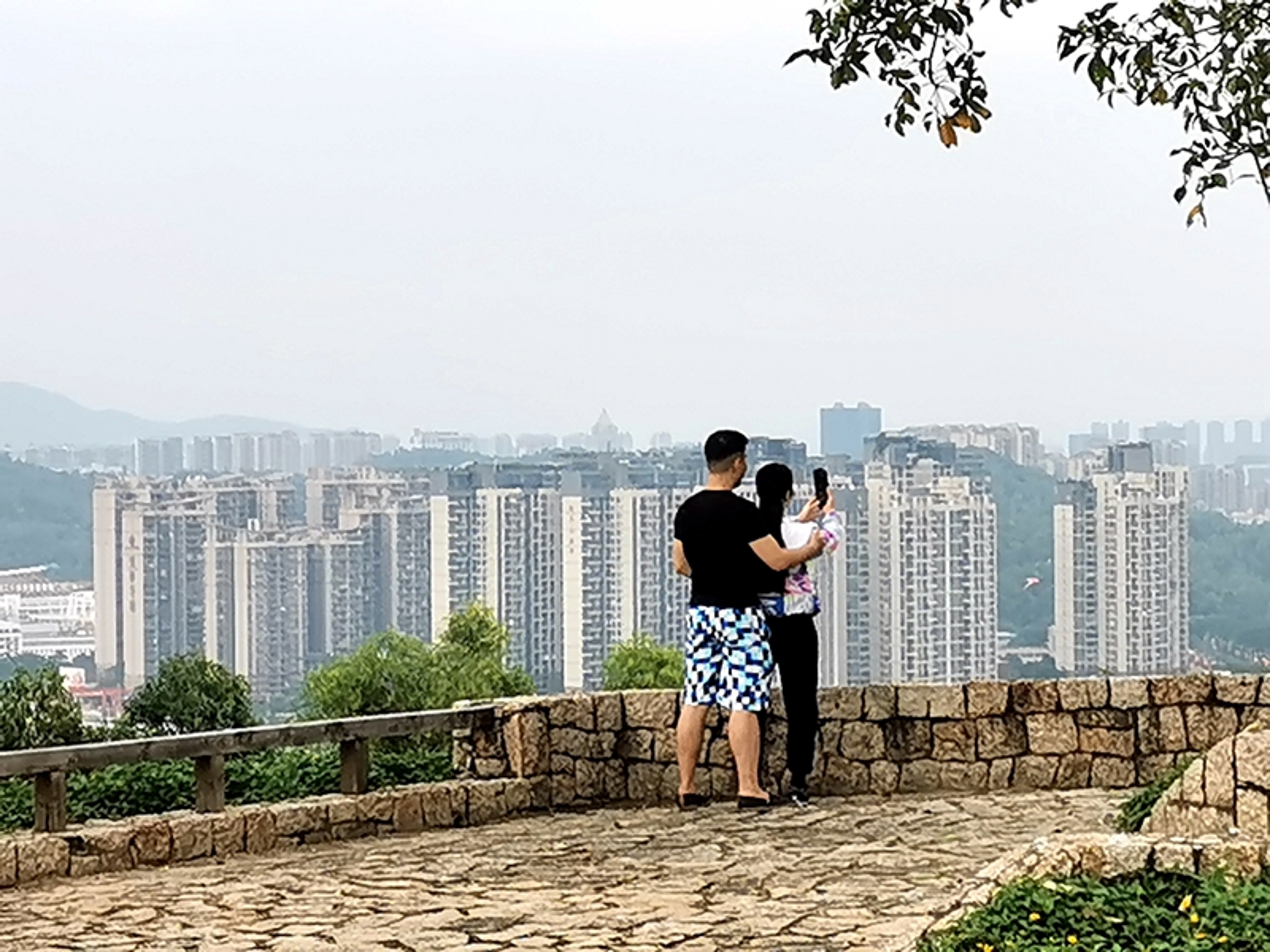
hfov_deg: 18.4
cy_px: 476
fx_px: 3926
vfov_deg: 13.8
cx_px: 635
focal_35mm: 107
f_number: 2.4
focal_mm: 5.58
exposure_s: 1/1639
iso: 50
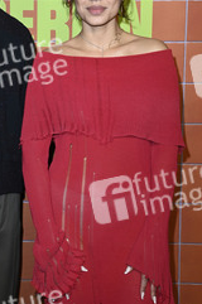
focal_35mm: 103
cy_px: 131
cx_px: 39
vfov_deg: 19.8
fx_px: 869
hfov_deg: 13.2
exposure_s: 1/250
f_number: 5.6
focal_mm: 62
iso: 800
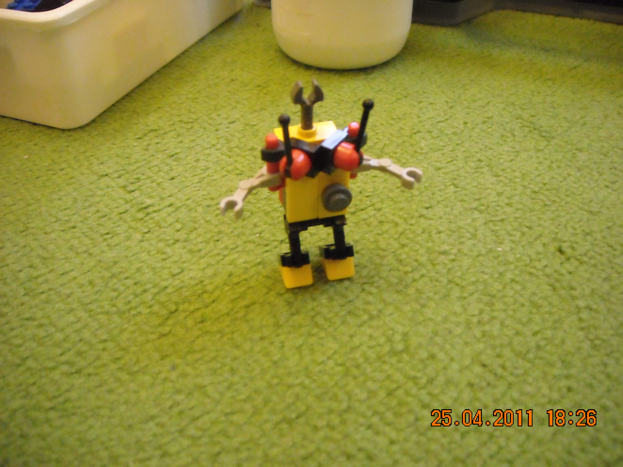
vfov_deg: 40.7
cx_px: 312
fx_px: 630
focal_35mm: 35
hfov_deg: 52.6
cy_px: 234
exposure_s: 1/28
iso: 800
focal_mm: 5.7
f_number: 2.8
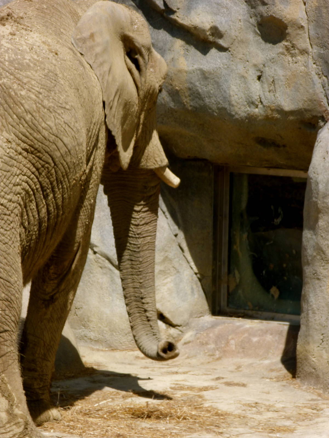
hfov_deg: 3.8
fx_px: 4955
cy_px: 219
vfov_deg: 5.1
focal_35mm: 391
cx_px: 164
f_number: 5.6
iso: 80
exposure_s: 1/250
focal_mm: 70.3
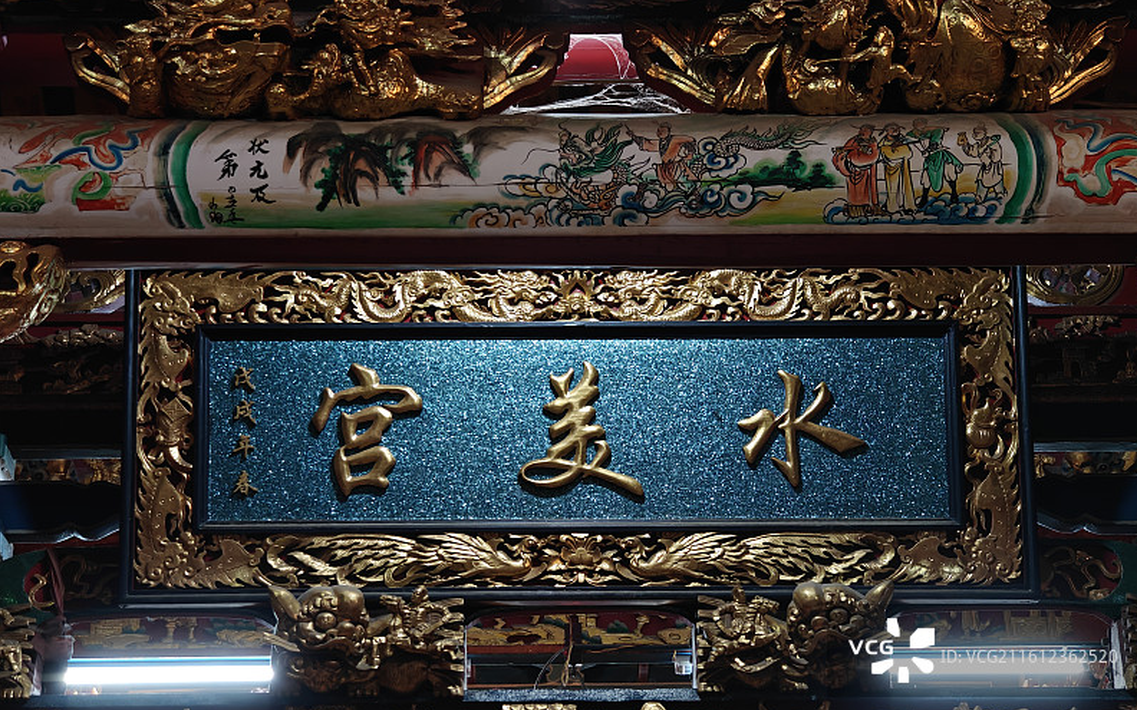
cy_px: 424
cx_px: 573
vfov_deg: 17.4
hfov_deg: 27.5
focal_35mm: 75
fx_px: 2324
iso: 320
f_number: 2.6
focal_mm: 13.3
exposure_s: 1/50
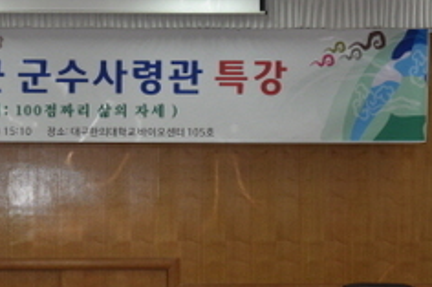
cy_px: 210
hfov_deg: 18.8
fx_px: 1283
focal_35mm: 107
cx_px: 55
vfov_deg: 12.7
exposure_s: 1/60
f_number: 5
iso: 250
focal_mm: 45
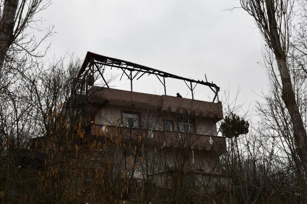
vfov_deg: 29.9
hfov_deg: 43.6
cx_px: 154
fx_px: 384
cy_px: 102
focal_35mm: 45
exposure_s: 1/250
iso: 250
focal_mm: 30
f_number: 14
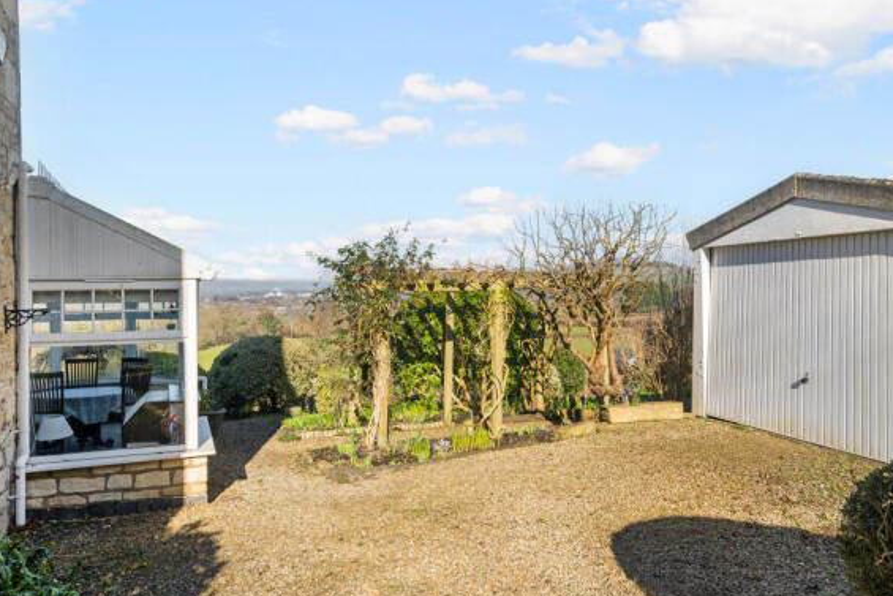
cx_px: 451
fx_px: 720
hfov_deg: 63.6
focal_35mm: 29
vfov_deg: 45.0
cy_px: 304
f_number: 10
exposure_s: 1/500
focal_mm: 25
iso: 500
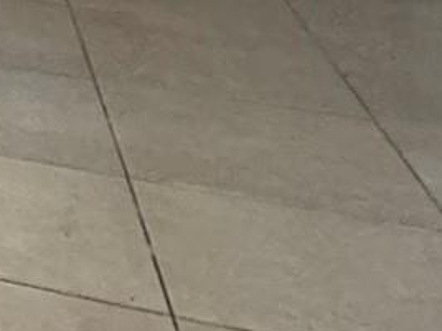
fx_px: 1366
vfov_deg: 12.0
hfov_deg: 11.4
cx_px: -869
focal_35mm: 107
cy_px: -371
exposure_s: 1/60
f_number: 2.2
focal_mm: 2.22
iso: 1000
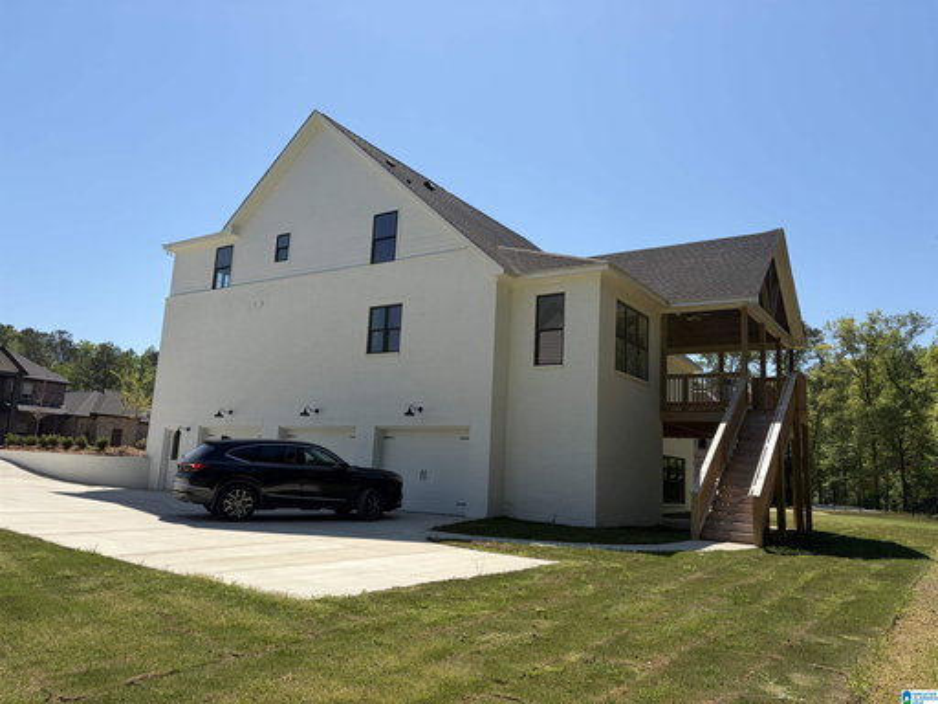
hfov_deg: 67.3
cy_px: 352
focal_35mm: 26
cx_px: 469
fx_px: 705
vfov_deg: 53.1
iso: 64
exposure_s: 1/5348
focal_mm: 5.96
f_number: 1.6
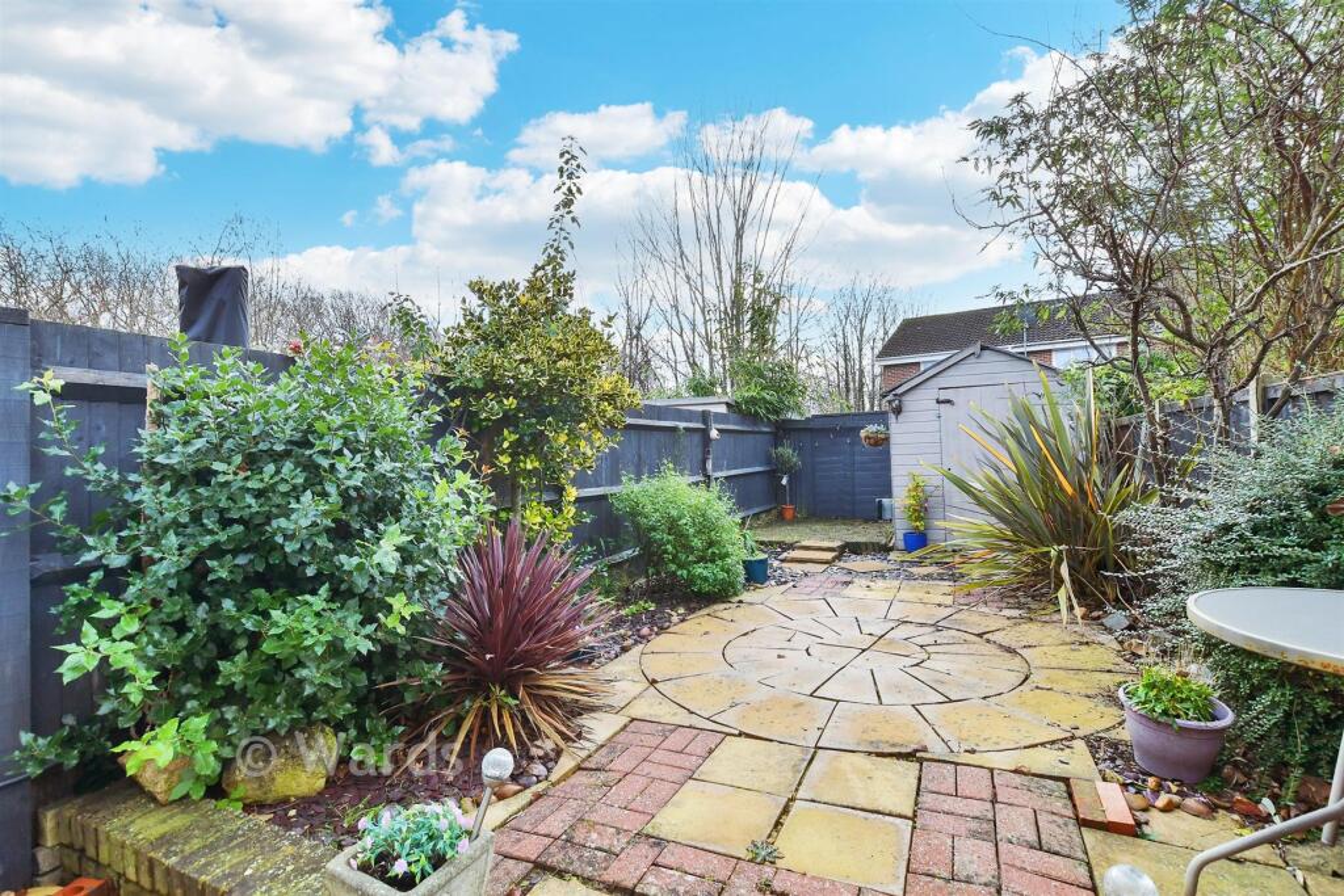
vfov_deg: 77.3
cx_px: 672
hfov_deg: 100.4
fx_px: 560
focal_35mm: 15
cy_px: 448
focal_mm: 10
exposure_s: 1/60
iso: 320
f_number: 8
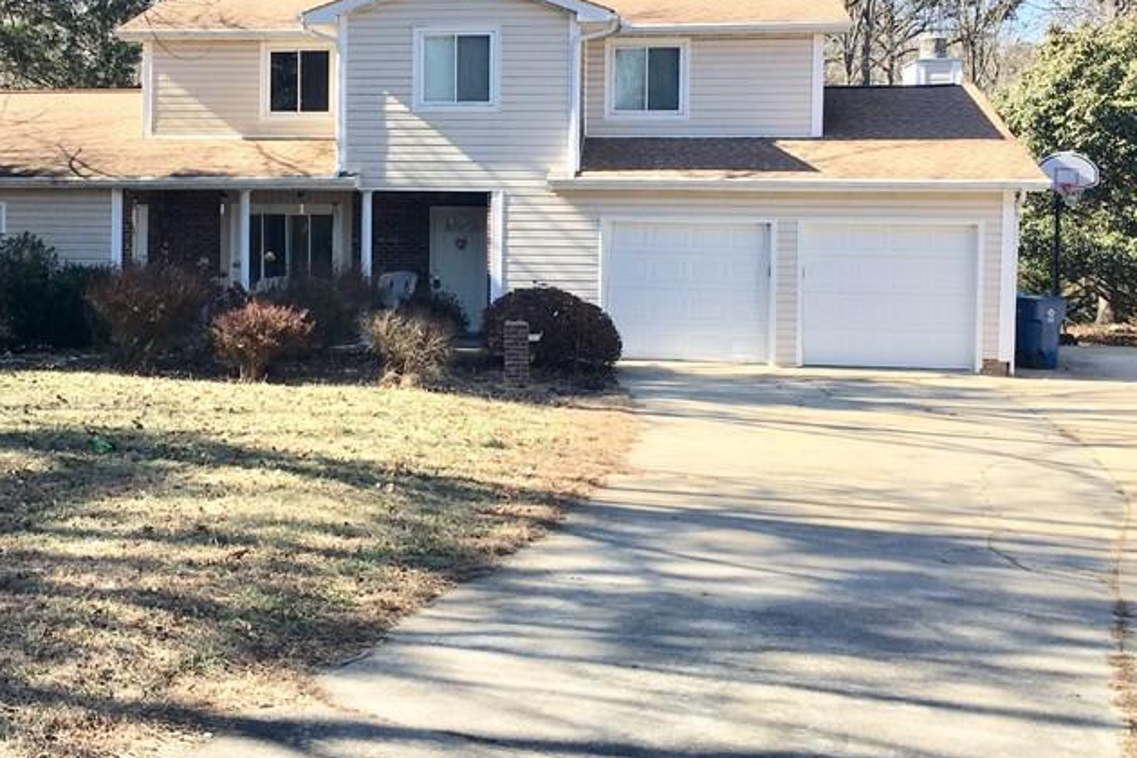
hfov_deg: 40.0
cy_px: 262
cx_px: 401
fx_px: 1547
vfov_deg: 27.4
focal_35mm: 49
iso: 25
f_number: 2.2
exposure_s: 1/680
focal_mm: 4.15
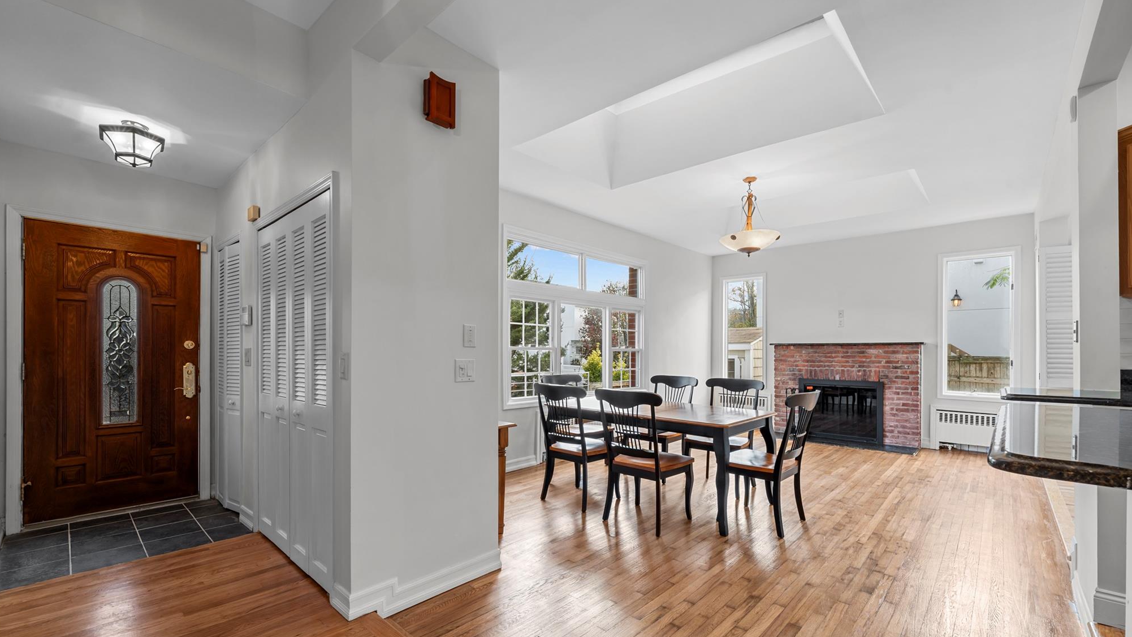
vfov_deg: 70.4
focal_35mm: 15
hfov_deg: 103.0
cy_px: 348
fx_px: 450
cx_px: 571
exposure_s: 1/2.5
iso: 250
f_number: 10
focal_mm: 14
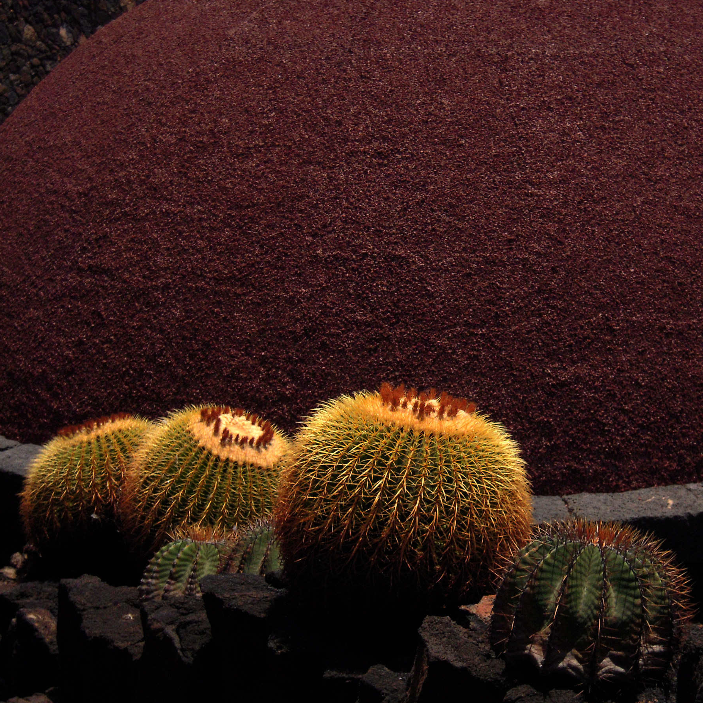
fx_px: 1608
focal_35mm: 70
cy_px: 352
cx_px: 445
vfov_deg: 24.7
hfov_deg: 24.6
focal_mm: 10.5
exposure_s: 1/1000
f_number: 7.7
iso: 200
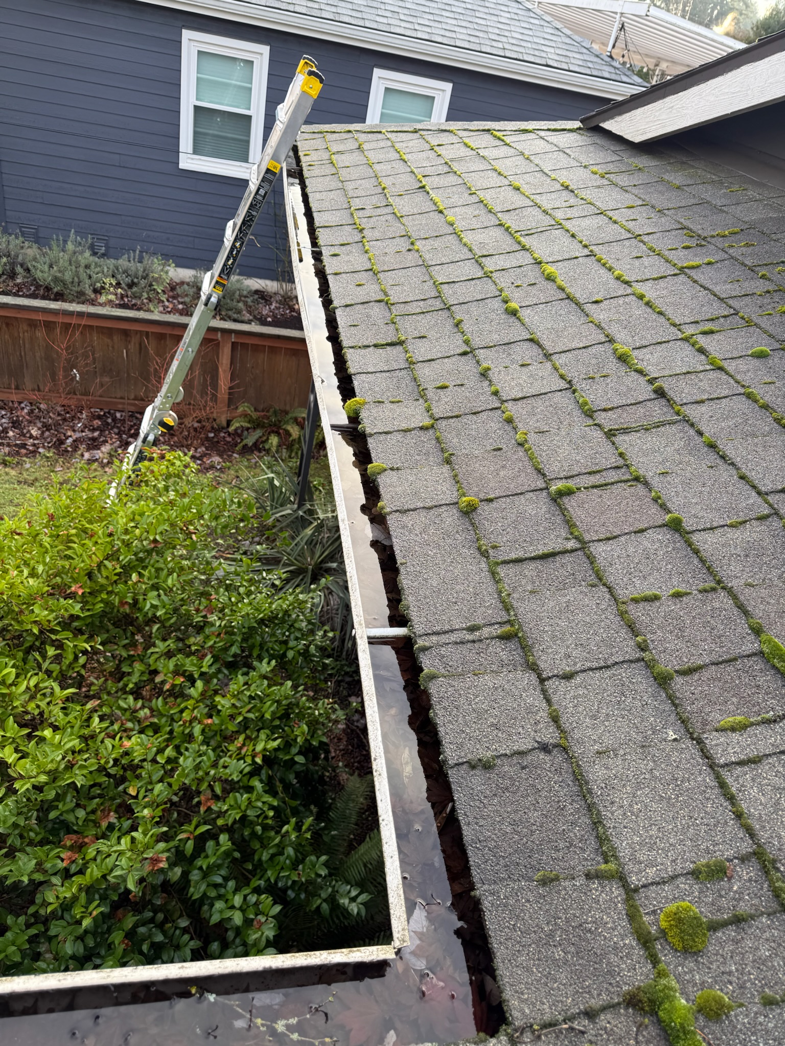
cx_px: 392
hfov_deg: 56.8
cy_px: 523
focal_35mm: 24
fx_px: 726
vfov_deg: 71.6
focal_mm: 6.76
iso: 64
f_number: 1.78
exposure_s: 1/223
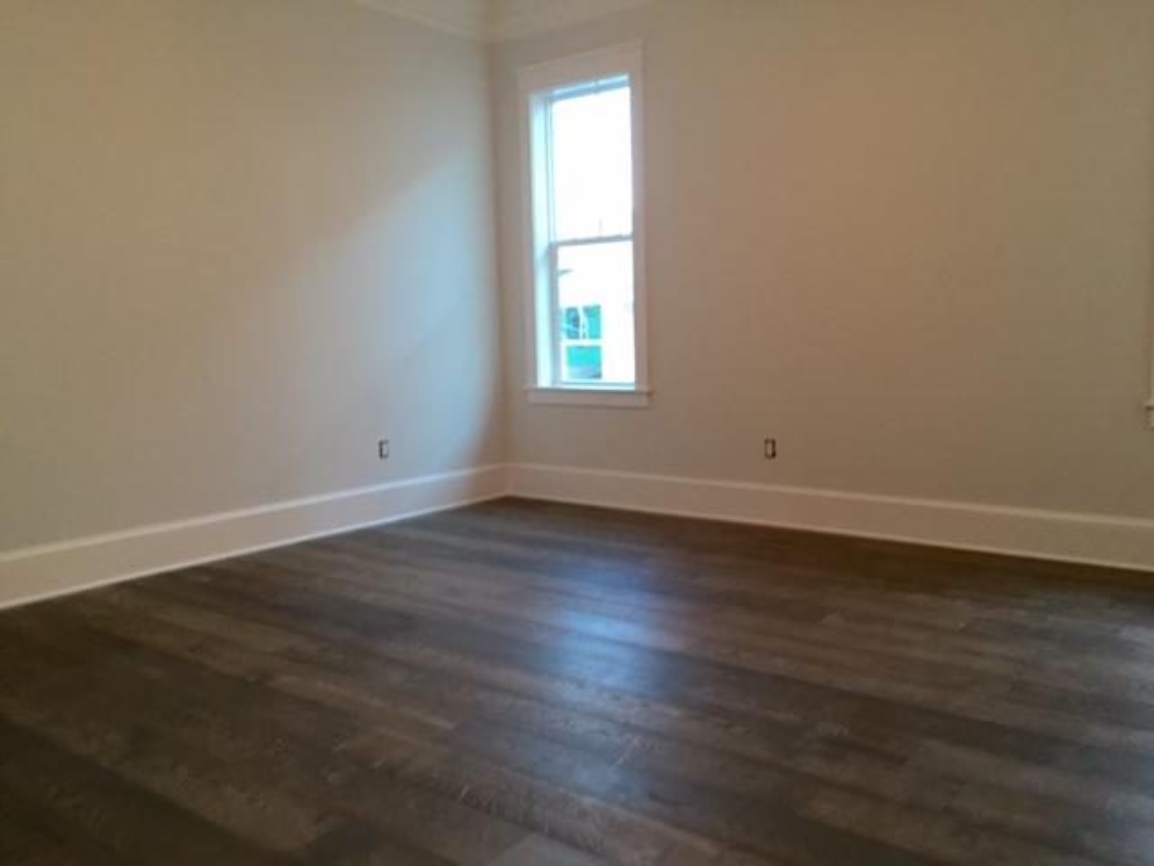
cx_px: 577
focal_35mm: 29
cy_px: 433
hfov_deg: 61.7
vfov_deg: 48.2
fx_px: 967
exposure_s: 1/30
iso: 125
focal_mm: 4.15
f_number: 2.2
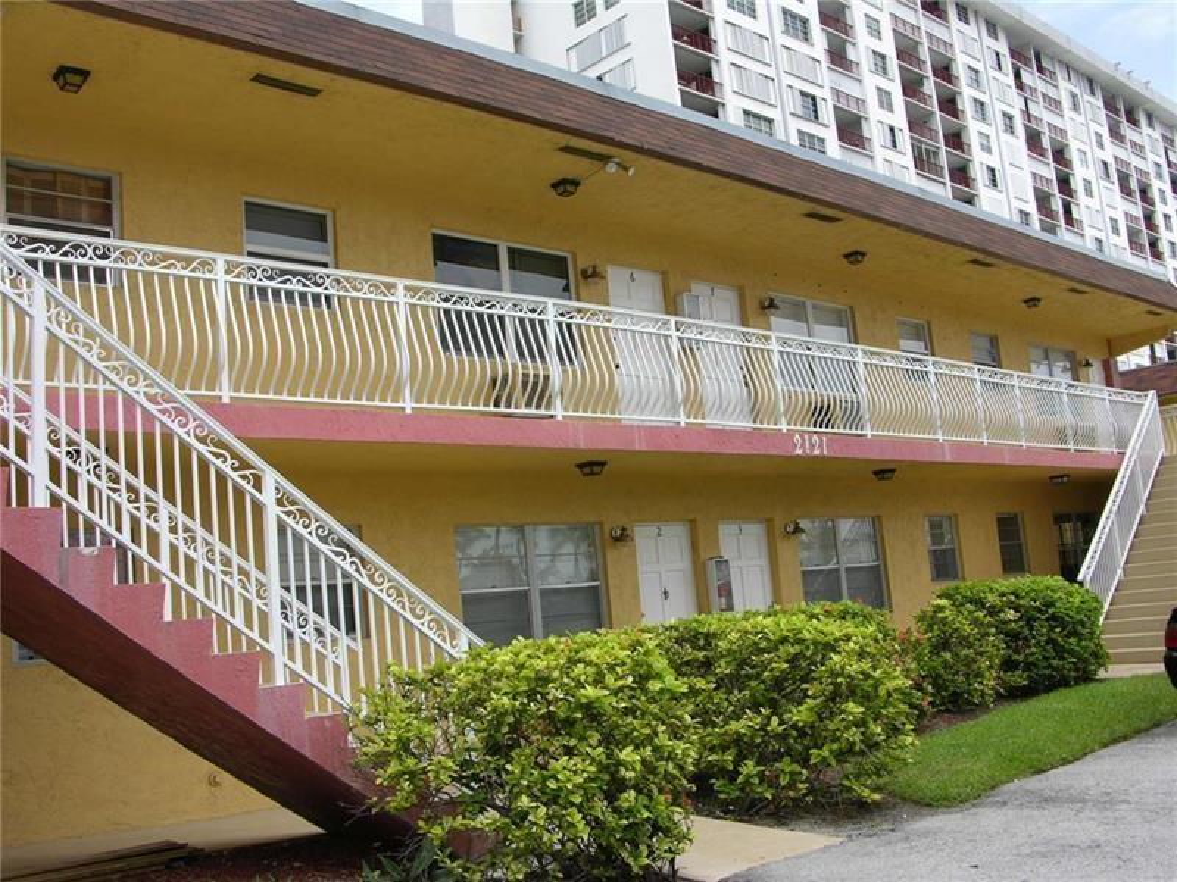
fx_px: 1190
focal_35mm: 35
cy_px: 441
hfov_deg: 52.6
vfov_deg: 40.7
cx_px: 588
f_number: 5
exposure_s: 1/182
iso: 50
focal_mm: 8.9
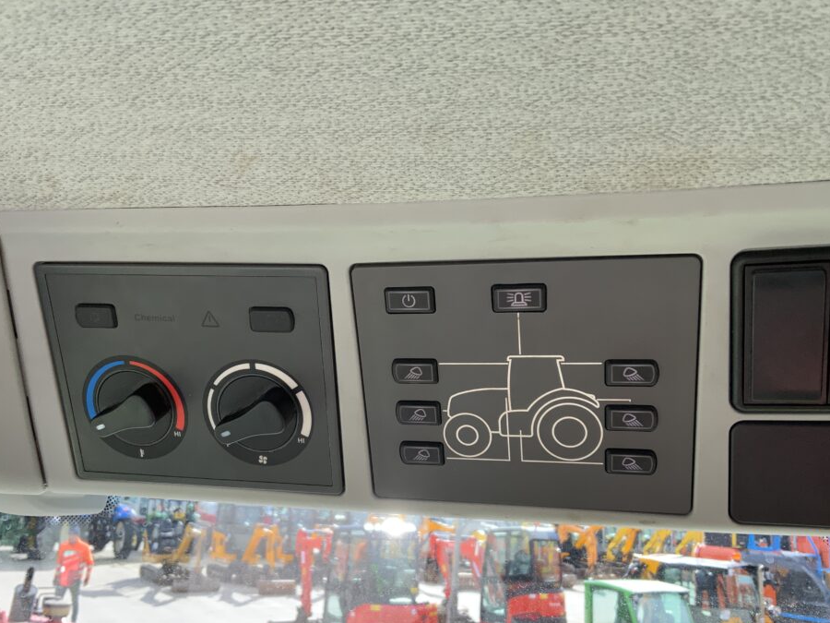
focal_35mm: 33
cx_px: 393
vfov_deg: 42.9
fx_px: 791
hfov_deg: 55.3
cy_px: 352
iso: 16
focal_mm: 3
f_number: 1.8
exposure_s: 1/228
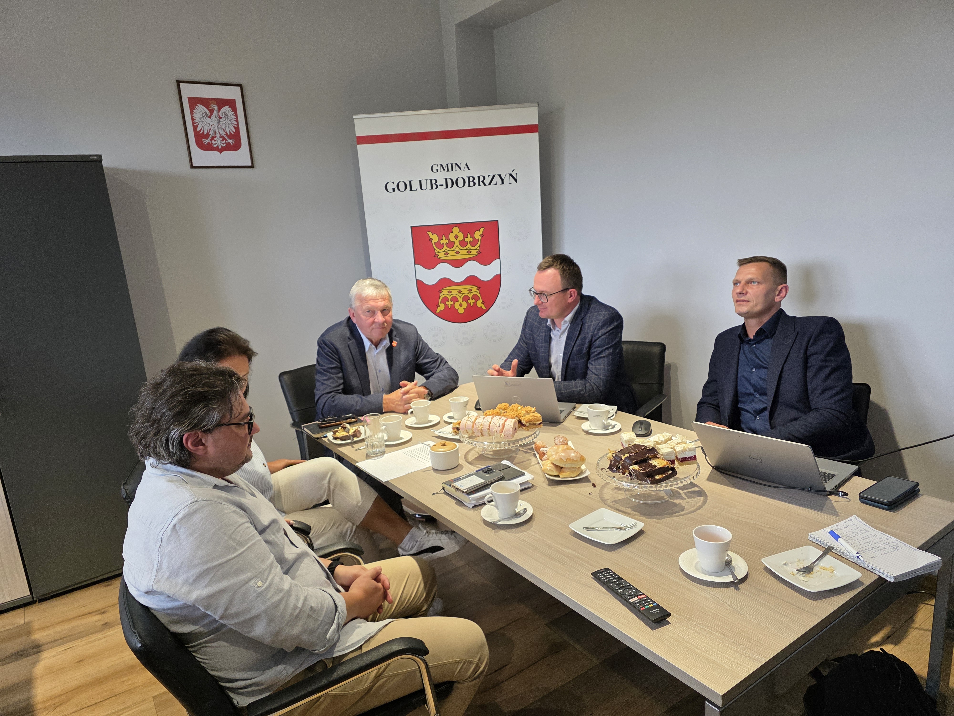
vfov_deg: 58.9
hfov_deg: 73.9
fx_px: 634
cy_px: 358
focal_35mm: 23
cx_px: 477
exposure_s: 1/180
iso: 200
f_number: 1.7
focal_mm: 6.3
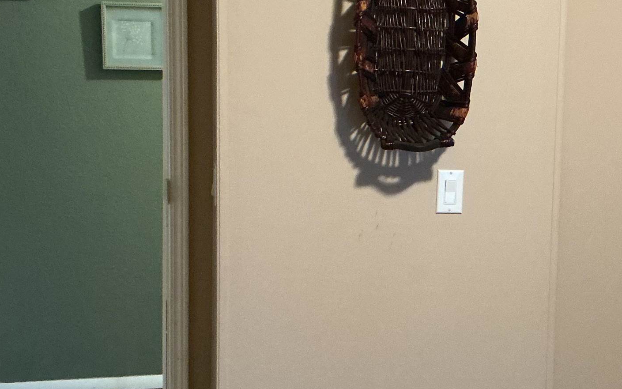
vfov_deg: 19.4
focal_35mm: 67
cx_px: 484
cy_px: 203
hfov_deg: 30.0
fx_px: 1136
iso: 320
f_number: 1.8
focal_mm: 3
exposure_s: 1/30
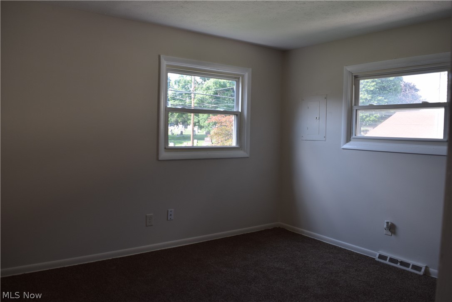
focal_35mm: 27
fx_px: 339
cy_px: 151
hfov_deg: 67.4
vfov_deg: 47.9
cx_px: 226
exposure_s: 1/160
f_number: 6.3
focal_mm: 18
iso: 400
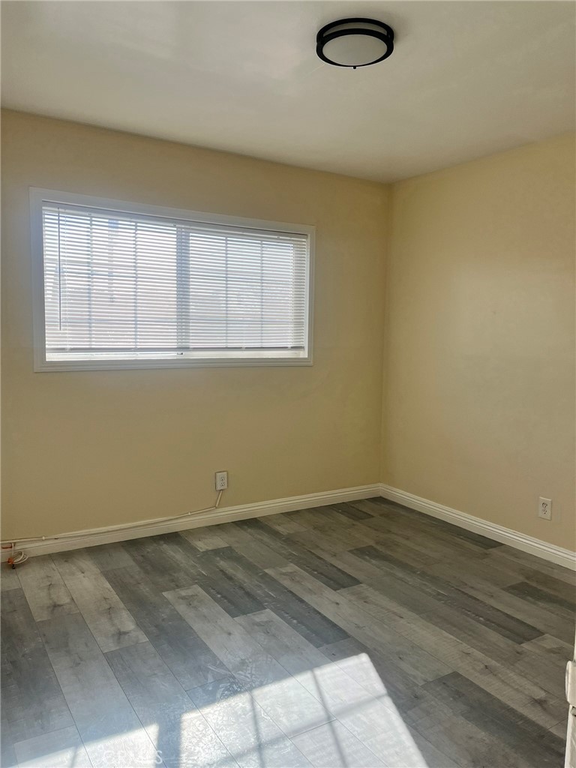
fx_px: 577
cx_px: 288
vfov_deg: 67.3
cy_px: 384
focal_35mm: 26
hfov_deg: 53.1
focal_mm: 5.1
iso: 50
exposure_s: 1/605
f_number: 1.6
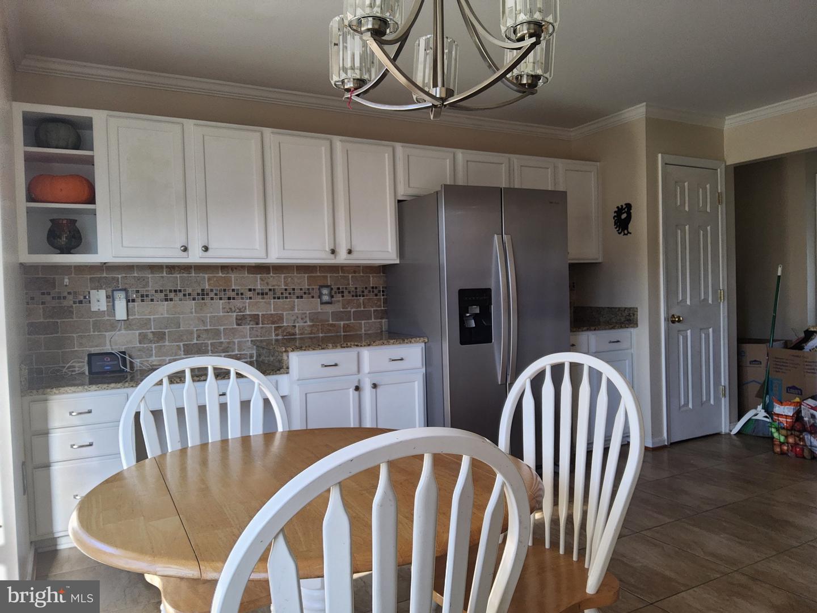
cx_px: 408
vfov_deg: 54.9
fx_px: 590
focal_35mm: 25
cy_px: 306
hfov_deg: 69.4
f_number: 2
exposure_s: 1/120
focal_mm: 3.08
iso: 80
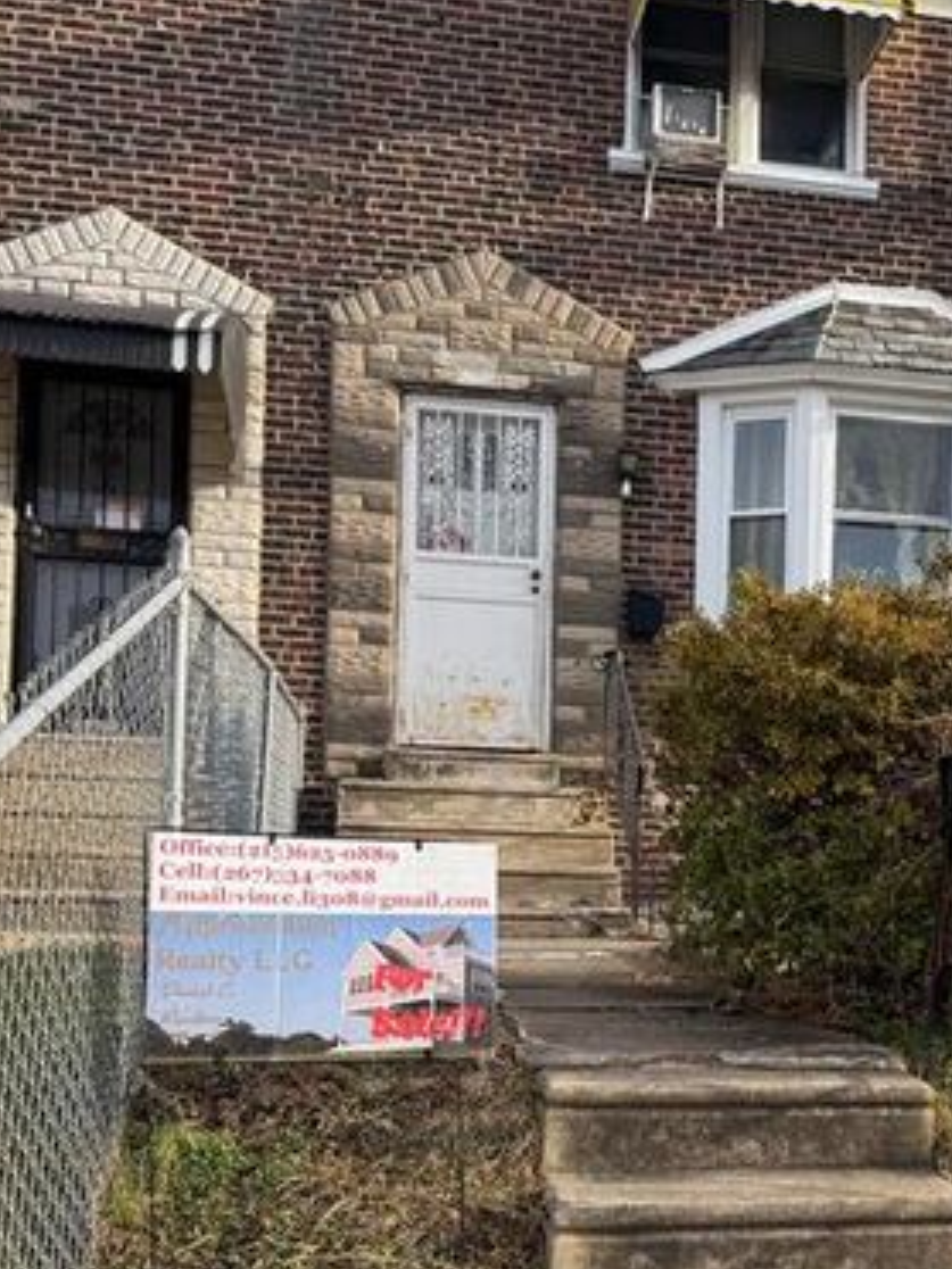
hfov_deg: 32.8
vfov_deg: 43.3
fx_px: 1577
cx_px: 744
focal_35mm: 43
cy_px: 831
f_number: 1.78
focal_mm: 6.76
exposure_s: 1/735
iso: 80
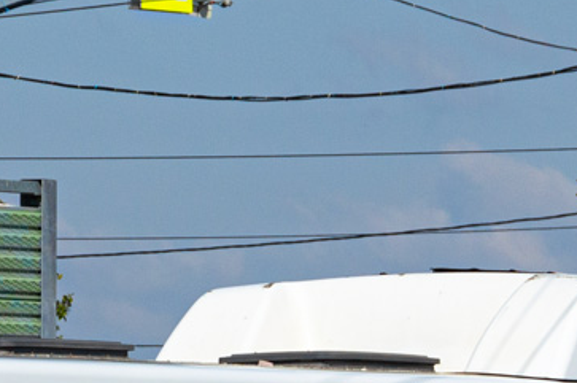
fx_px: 7444
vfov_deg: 2.9
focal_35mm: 465
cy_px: 451
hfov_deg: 4.4
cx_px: 267
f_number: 7.1
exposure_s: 1/1250
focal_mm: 75
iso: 100
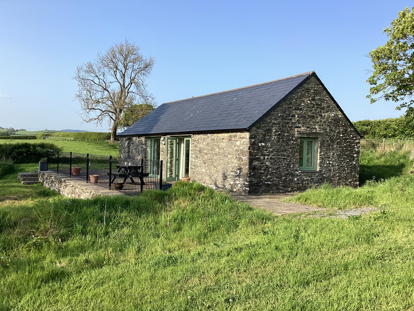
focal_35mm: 31
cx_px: 207
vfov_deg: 45.4
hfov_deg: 58.3
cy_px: 156
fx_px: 371
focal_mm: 3.3
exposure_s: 1/840
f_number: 2.4
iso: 25
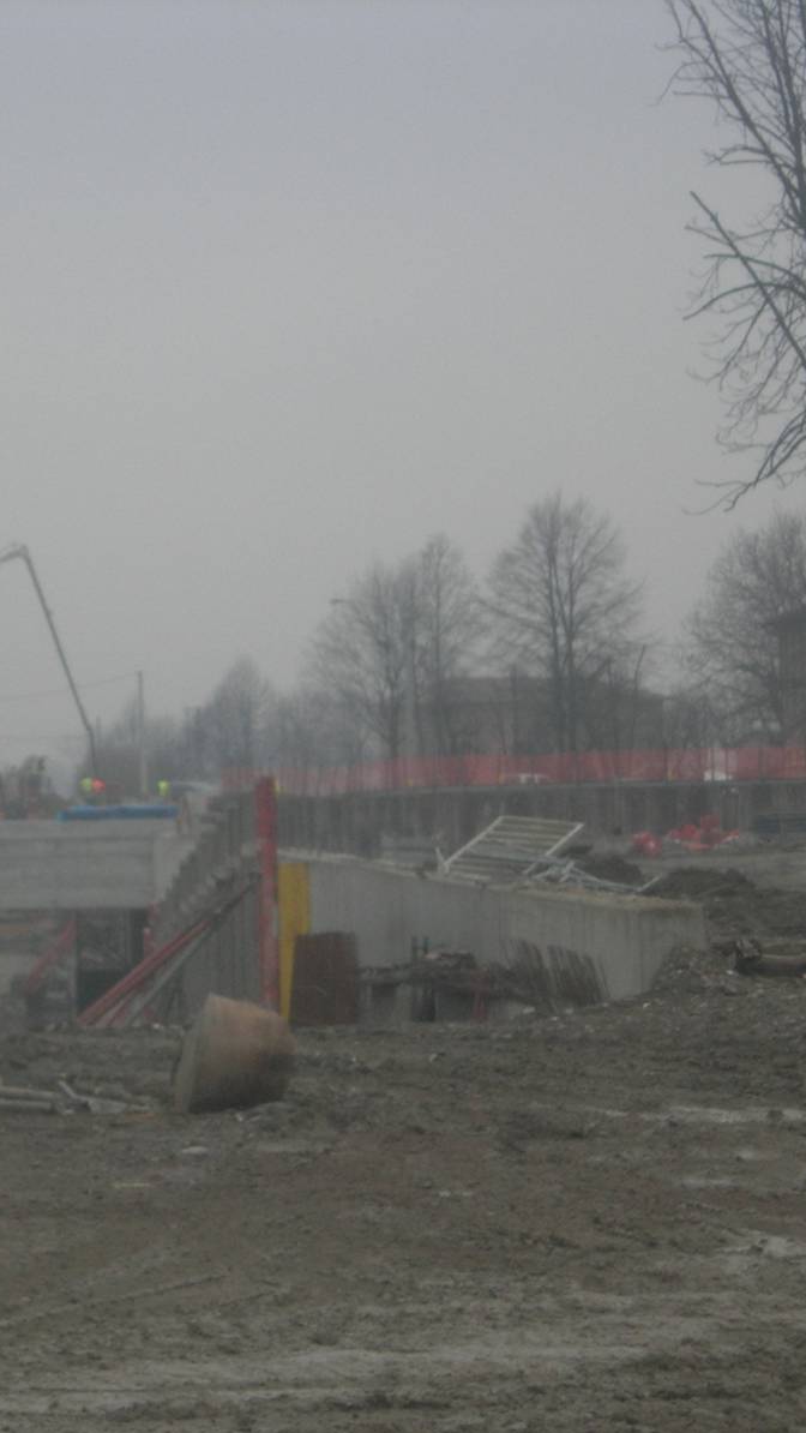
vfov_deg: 13.0
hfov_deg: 7.4
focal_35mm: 165
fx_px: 6266
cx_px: 202
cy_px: 719
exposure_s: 1/86.8
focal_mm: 23.4
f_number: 4.9
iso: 78
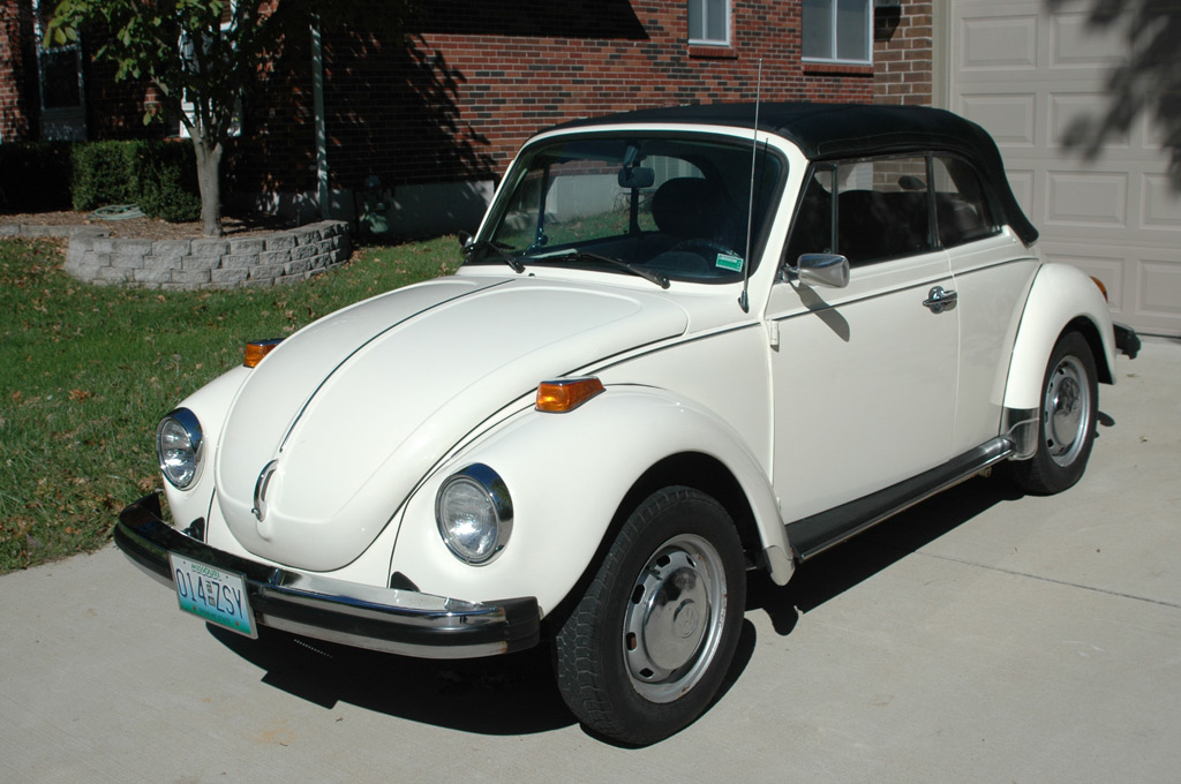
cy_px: 392
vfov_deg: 31.8
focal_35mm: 42
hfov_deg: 46.5
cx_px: 590
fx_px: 1376
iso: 200
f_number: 13
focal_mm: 28
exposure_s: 1/500
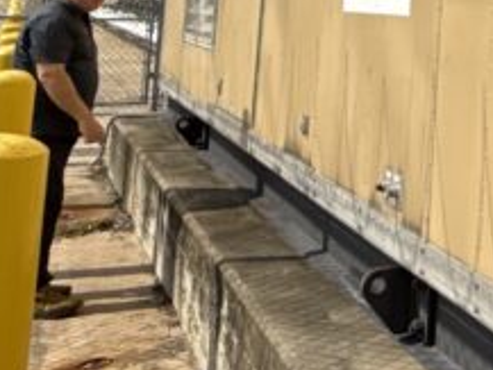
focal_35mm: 66
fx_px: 940
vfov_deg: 20.6
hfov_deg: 24.6
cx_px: 684
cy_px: -91
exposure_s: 1/3891
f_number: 2.2
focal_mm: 2.22
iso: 50
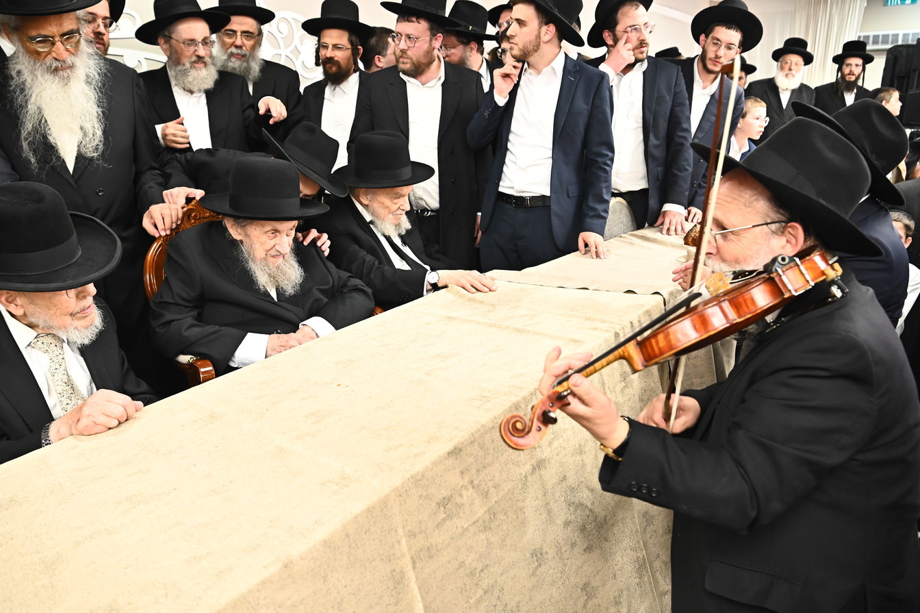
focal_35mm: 25
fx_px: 639
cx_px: 446
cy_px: 308
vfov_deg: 51.3
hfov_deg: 71.5
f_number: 4.5
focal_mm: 24
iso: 3200
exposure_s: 1/200
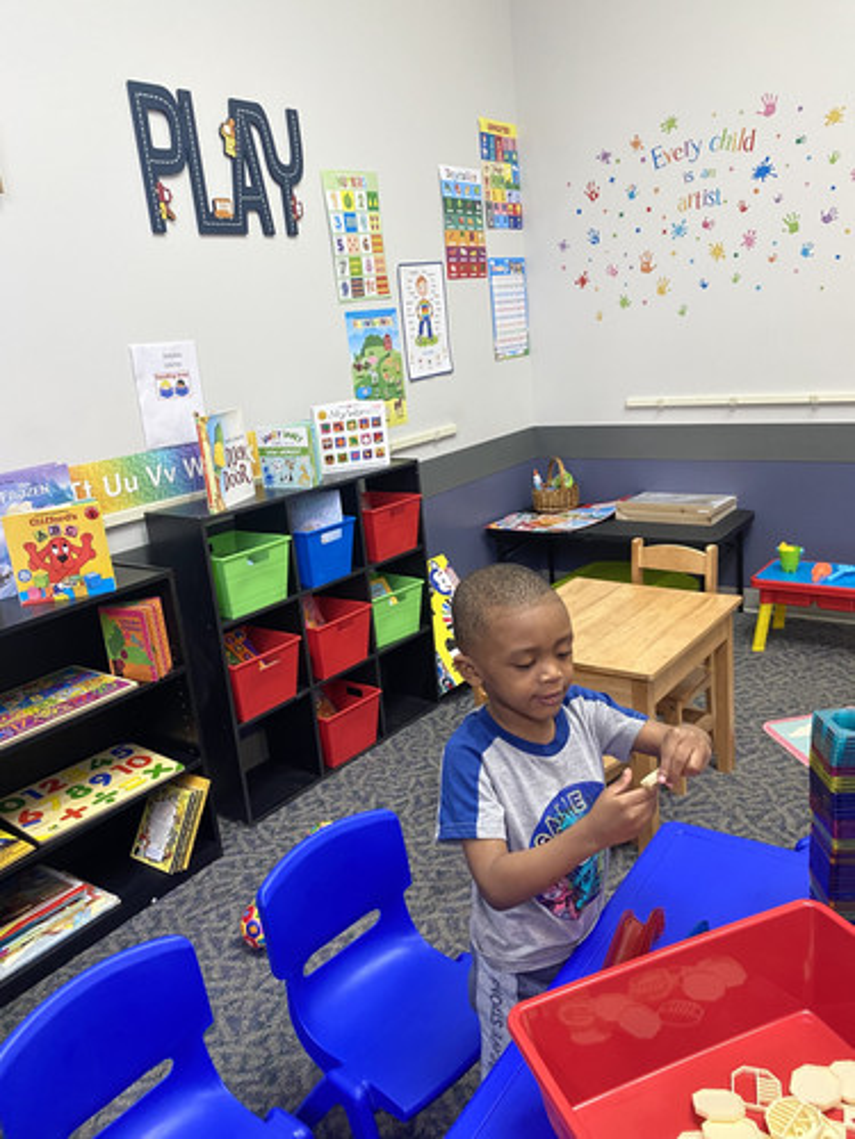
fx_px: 856
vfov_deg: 67.3
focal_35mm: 26
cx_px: 428
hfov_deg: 53.1
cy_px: 570
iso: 160
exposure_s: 1/60
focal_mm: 4.25
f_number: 1.8
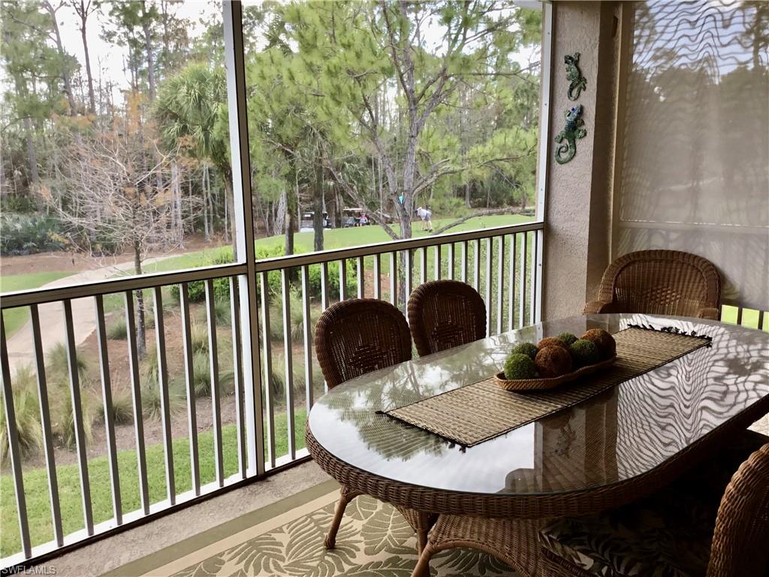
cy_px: 288
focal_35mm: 31
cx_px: 384
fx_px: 689
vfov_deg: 45.4
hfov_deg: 58.4
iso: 32
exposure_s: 1/120
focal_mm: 3.3
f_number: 2.4
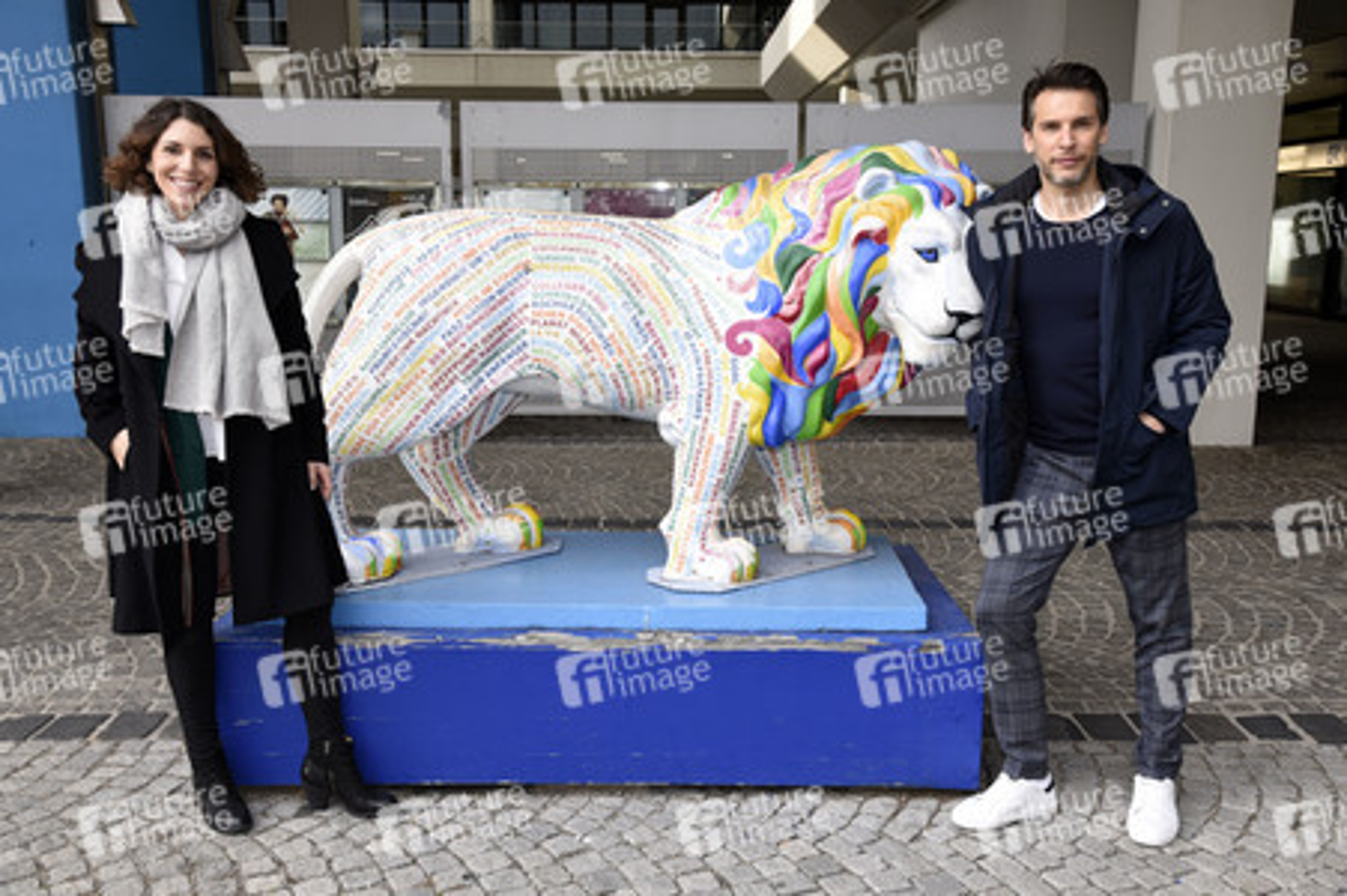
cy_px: 448
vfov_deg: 37.8
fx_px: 1309
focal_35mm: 35
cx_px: 674
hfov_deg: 54.5
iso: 640
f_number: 8
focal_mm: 35
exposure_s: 1/160
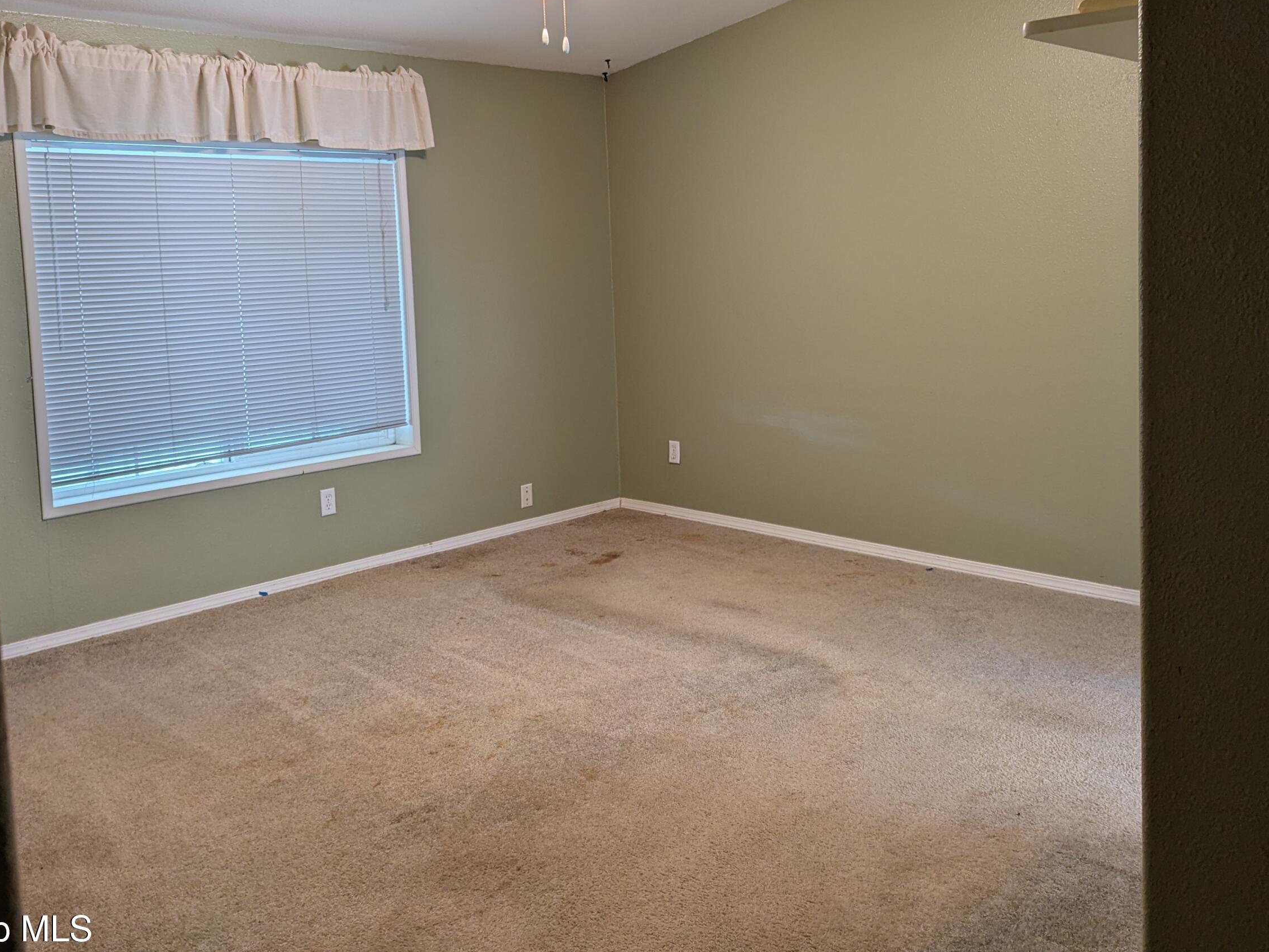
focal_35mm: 32
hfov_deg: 56.8
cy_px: 351
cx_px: 617
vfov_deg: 43.8
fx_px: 1173
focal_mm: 6.81
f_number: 1.85
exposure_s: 1/24
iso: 66
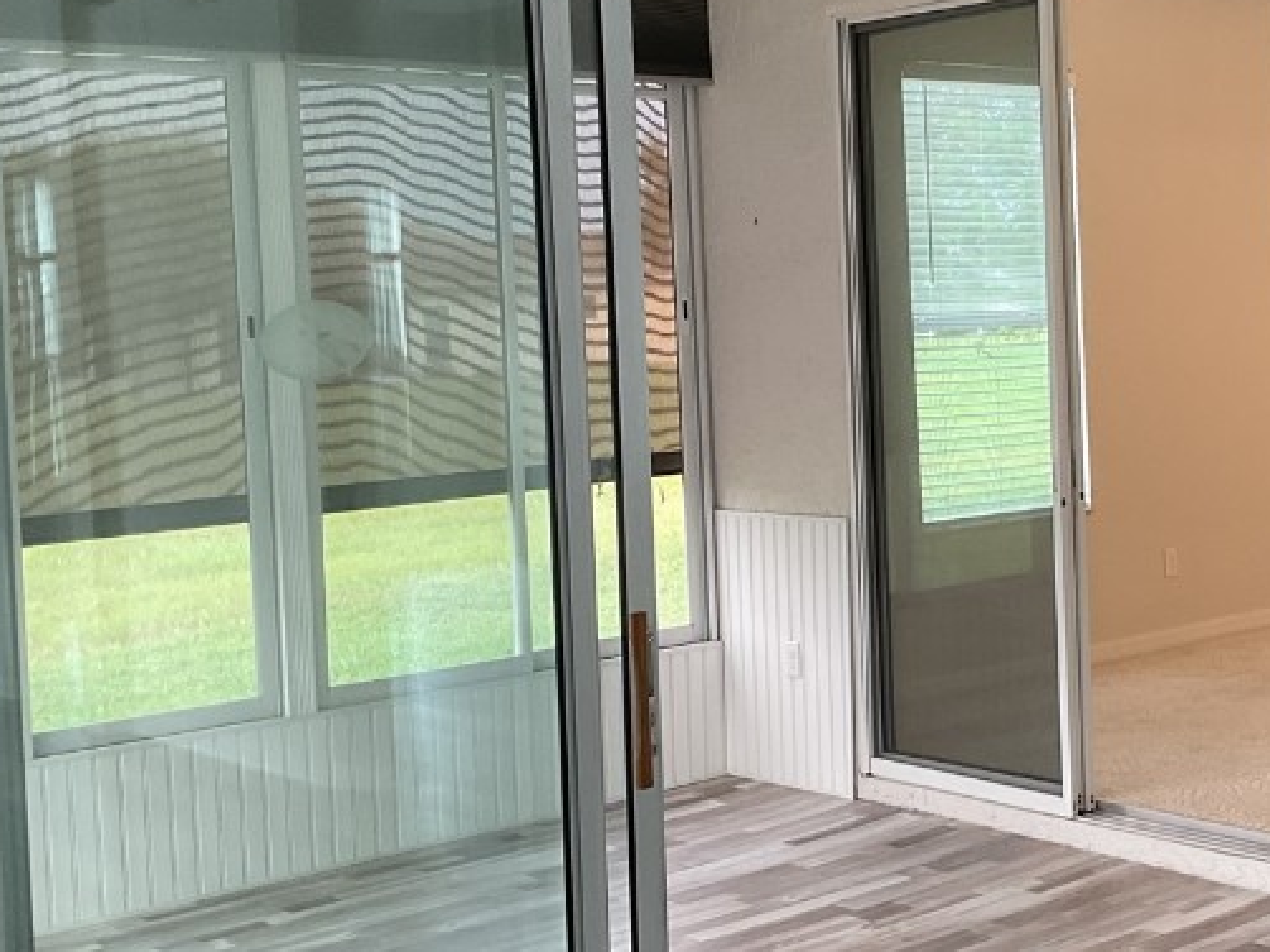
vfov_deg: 24.7
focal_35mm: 59
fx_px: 2164
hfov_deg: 31.7
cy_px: 366
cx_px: 1043
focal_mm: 3
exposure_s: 1/60
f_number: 1.8
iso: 50
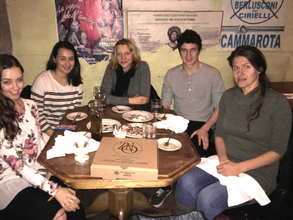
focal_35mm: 32
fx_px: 271
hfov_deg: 56.7
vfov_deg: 44.1
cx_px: 134
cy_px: 103
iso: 320
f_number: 2.2
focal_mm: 4.15
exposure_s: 1/16
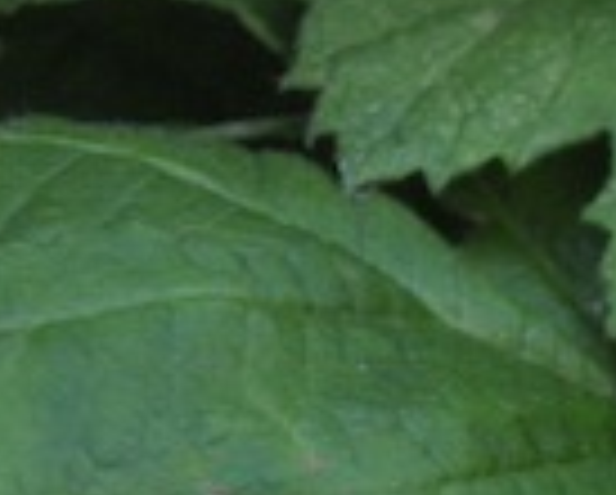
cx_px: 1165
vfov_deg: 3.6
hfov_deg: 4.6
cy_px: 1323
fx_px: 7632
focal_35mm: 418
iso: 400
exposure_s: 1/13
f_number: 5.3
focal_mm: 42
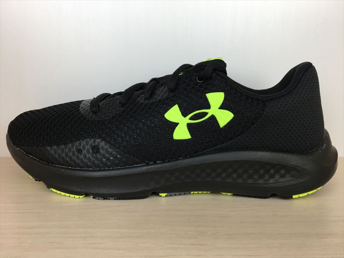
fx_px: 288
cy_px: 129
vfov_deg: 48.2
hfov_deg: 61.7
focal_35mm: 29
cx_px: 172
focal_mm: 4.15
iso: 40
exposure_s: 1/120
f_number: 2.2
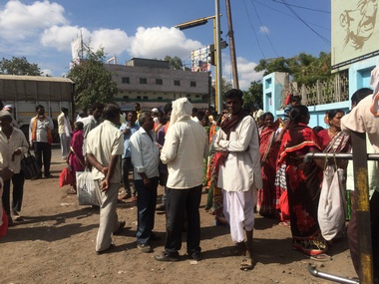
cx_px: 190
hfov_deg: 61.7
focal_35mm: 29
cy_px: 142
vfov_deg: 48.2
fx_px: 318
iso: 32
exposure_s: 1/3425
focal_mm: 4.15
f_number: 2.2
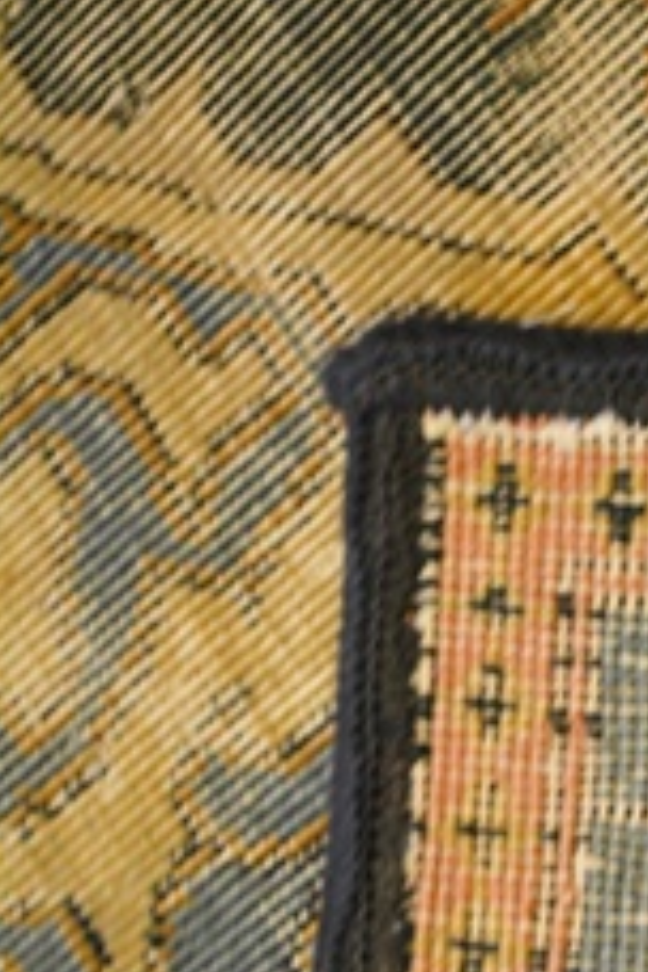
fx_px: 3911
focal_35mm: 145
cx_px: 565
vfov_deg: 14.1
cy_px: 823
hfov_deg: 9.4
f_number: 5.6
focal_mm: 55
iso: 3200
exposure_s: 1/20
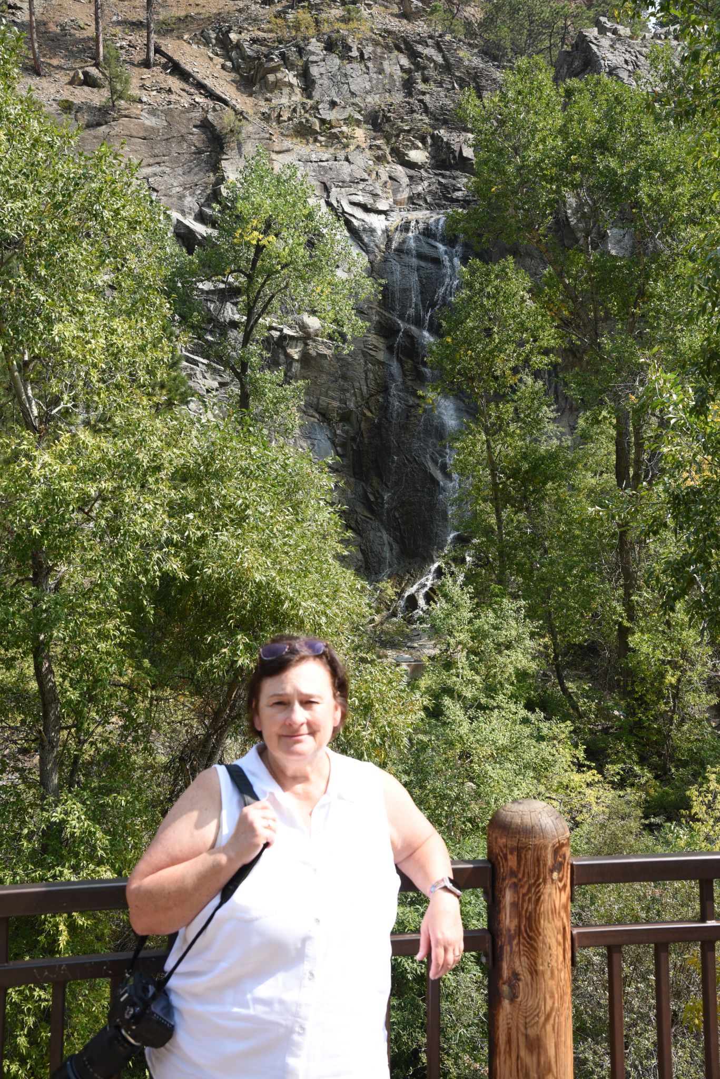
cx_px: 360
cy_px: 540
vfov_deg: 50.7
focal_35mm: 38
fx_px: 1139
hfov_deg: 35.1
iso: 640
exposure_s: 1/400
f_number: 9
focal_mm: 38
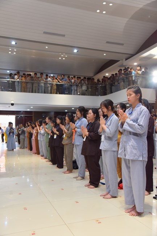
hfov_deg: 38.9
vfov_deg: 55.8
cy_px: 118
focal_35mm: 34
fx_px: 223
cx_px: 78
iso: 1250
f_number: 5.6
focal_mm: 34
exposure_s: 1/160
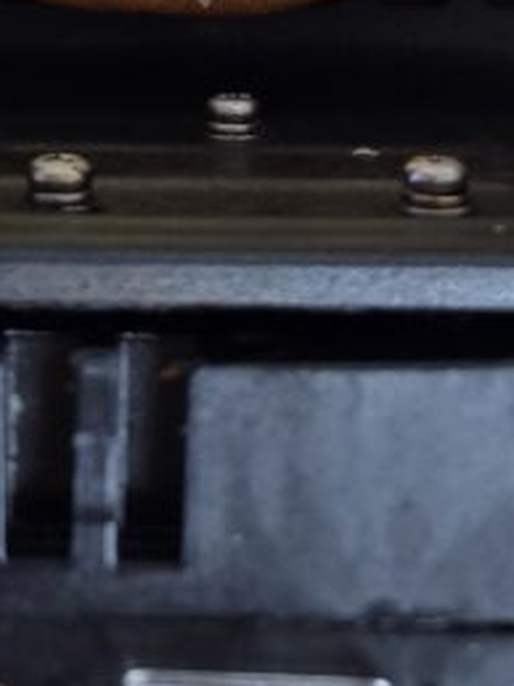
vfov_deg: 16.9
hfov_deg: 16.2
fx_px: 1803
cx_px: 140
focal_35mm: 91
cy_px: -622
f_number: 1.7
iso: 400
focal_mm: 6.3
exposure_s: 1/100
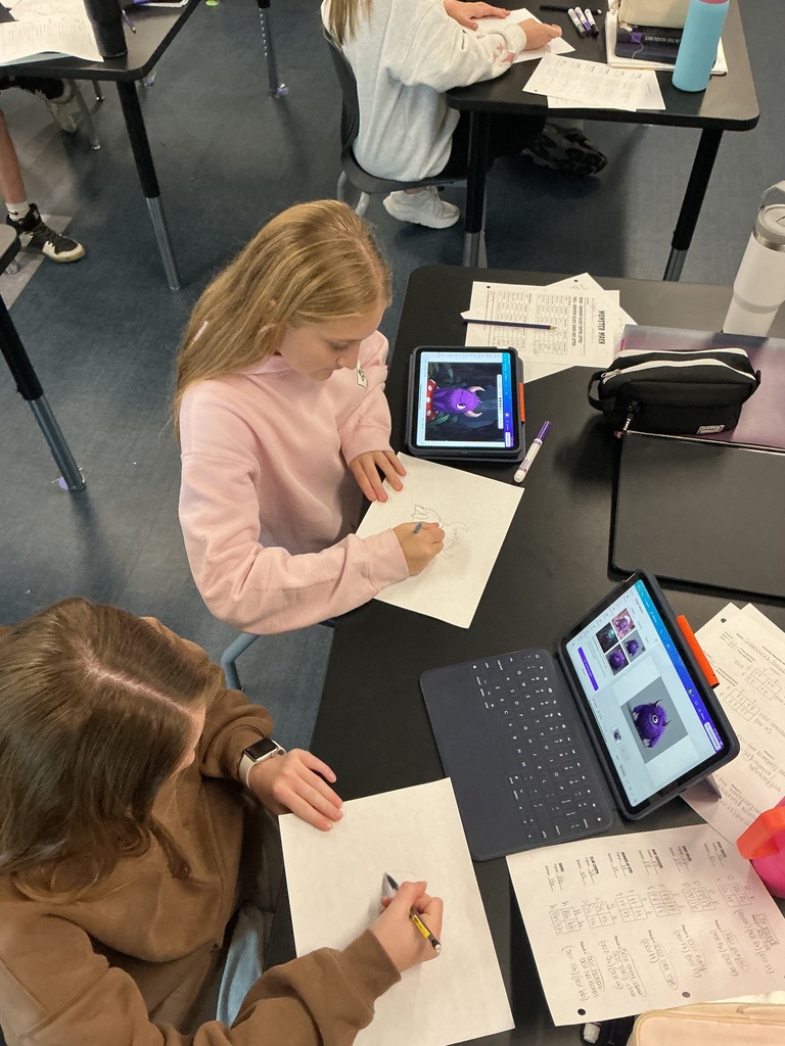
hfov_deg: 48.2
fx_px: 877
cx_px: 392
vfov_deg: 61.7
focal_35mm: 29
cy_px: 523
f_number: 1.8
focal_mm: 3
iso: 250
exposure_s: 1/60
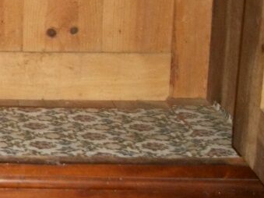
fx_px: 922
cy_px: 31
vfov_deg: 12.2
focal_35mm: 121
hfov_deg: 14.9
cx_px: -150
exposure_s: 1/30
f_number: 2.9
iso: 160
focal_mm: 5.7
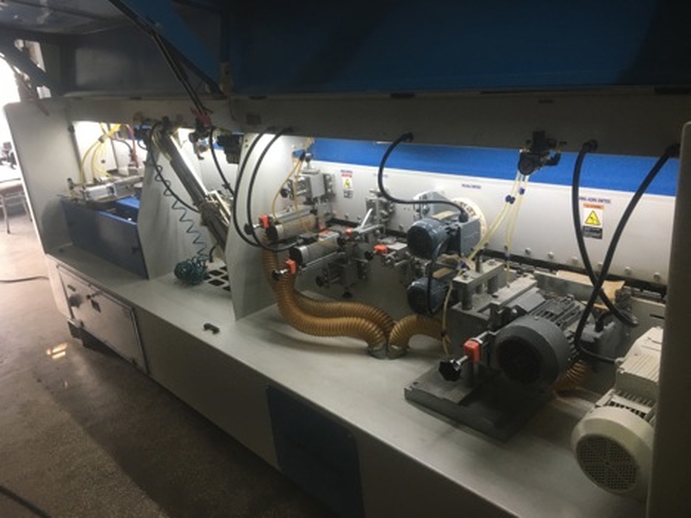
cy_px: 259
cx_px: 346
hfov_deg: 61.7
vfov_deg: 48.2
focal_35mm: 29
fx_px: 579
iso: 125
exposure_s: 1/33
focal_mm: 4.15
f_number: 2.2
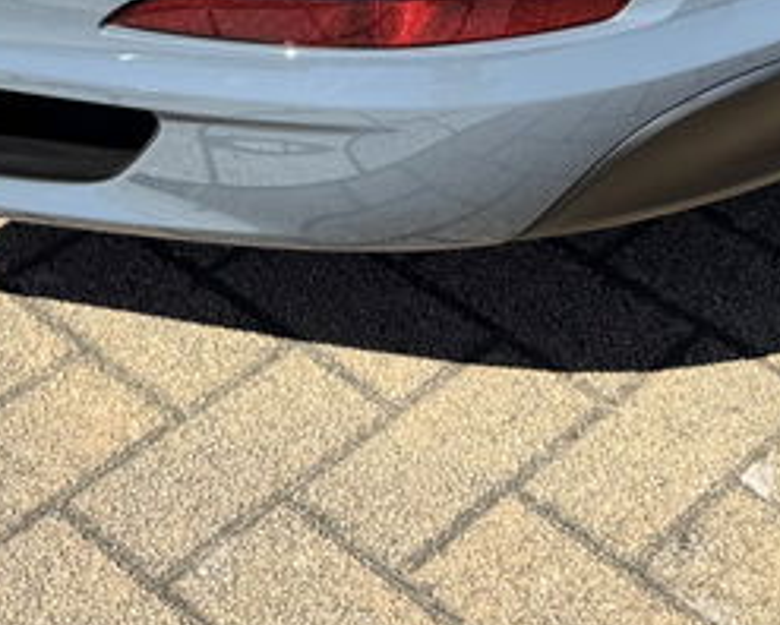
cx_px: 562
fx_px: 2241
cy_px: -571
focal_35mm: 97
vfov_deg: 13.8
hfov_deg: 19.6
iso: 80
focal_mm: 6.76
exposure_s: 1/2959
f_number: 1.78
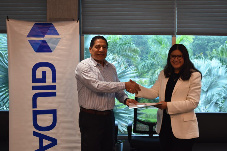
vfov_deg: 23.8
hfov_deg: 35.1
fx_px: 359
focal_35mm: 57
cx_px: 114
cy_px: 76
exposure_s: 1/30
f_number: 4.8
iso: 400
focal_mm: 38
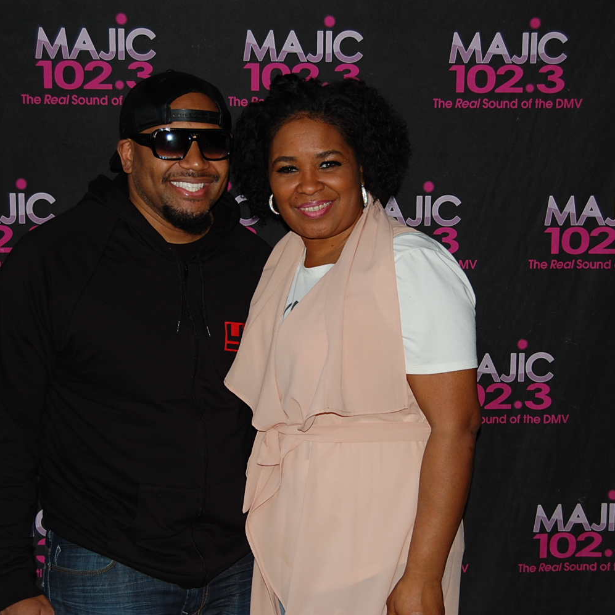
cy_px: 308
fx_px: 1467
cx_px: 334
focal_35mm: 73
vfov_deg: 23.7
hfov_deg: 23.7
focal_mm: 38
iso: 200
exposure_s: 1/125
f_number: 5.6
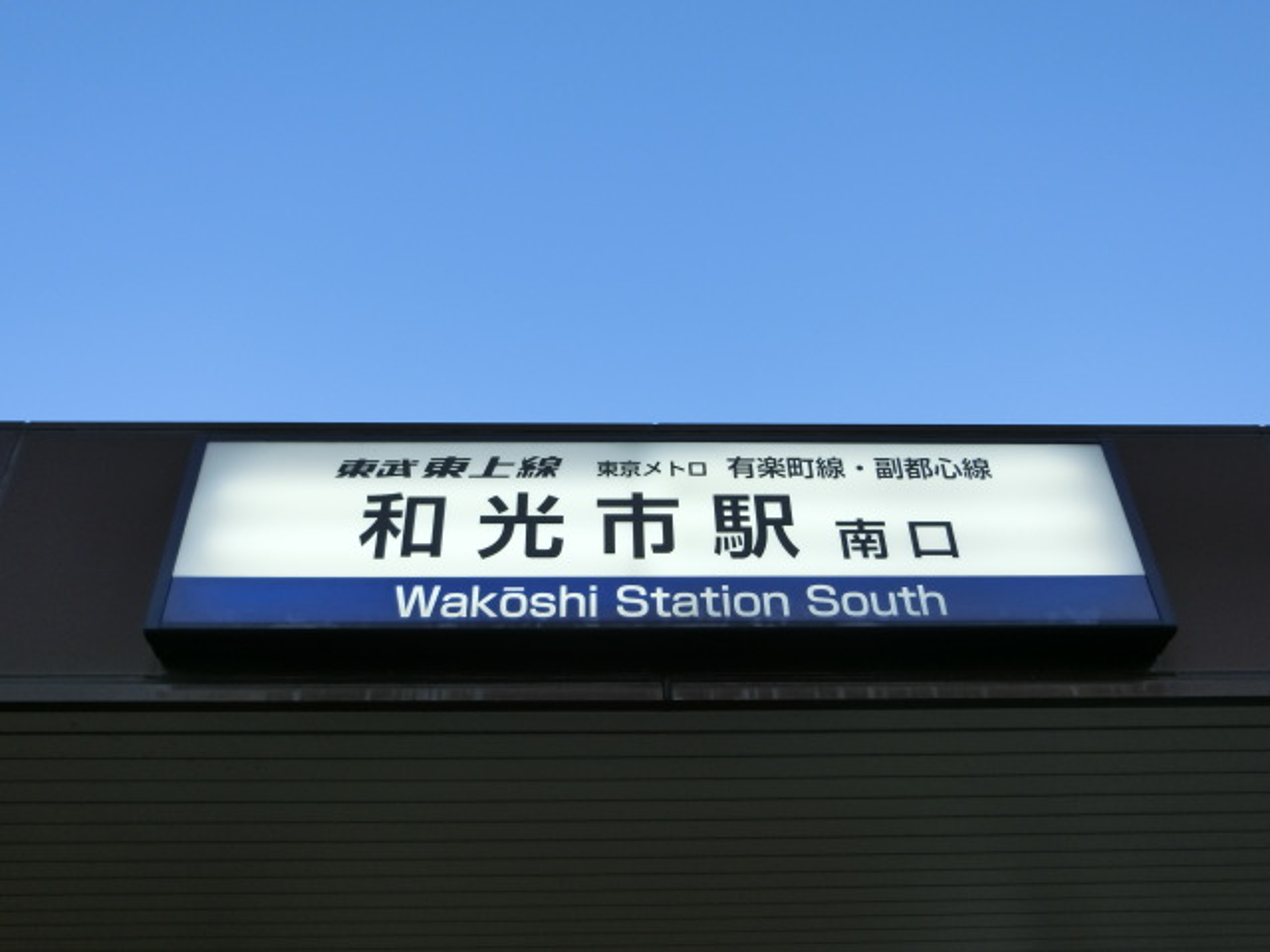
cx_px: 635
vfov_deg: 41.8
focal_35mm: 34
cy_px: 476
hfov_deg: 54.0
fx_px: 1247
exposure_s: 1/125
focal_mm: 6
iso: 100
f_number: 3.9
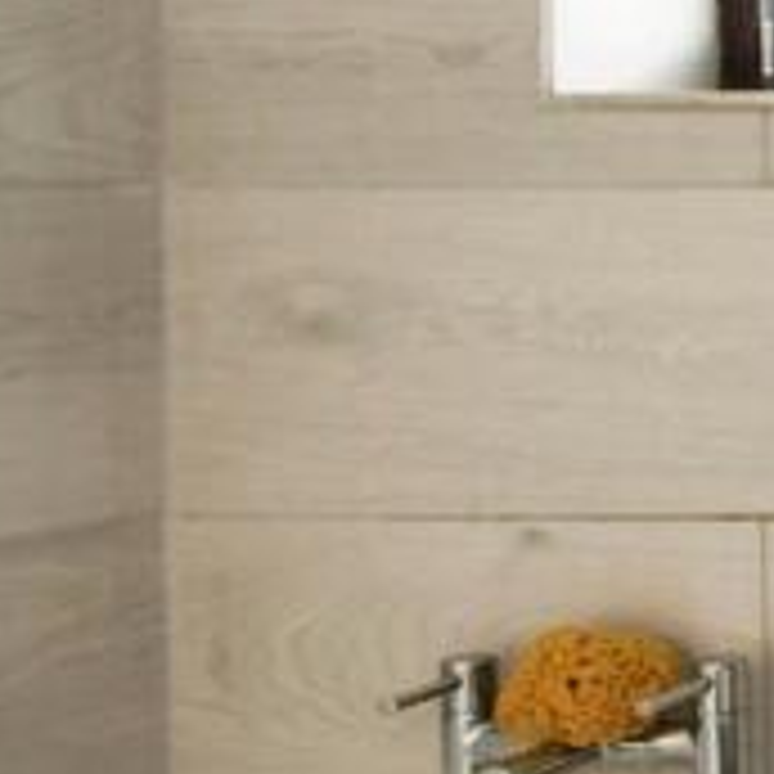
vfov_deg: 22.6
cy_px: 196
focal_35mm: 76
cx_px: 1976
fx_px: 1923
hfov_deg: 13.8
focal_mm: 10
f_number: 8
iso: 400
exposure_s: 1/250
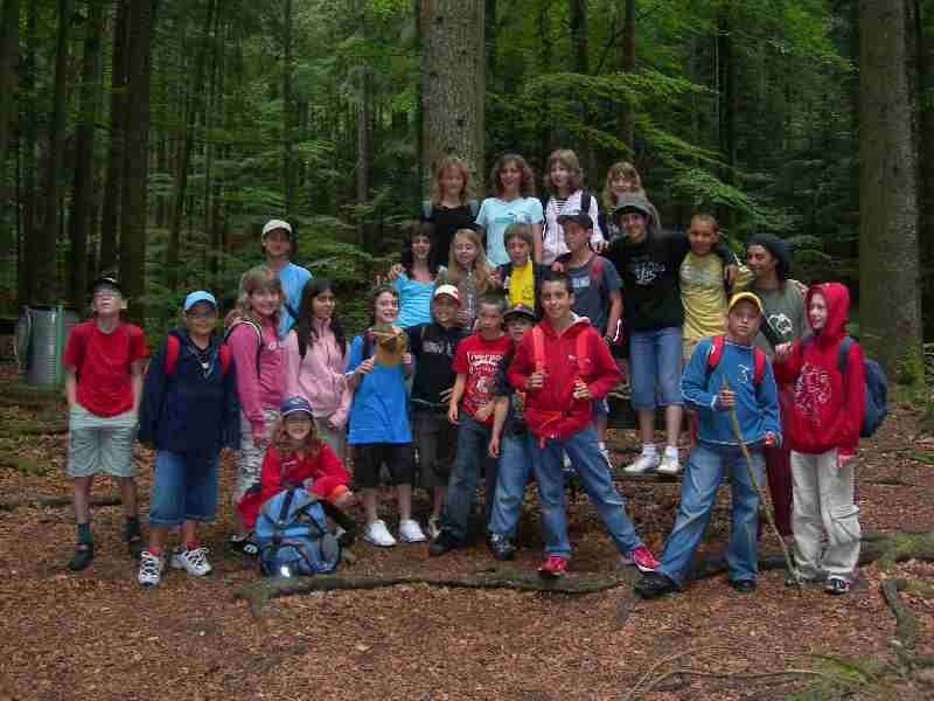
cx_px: 467
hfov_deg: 49.0
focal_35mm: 38
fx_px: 1025
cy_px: 350
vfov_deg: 37.7
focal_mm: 7.8
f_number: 2.8
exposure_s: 1/60.1
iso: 151
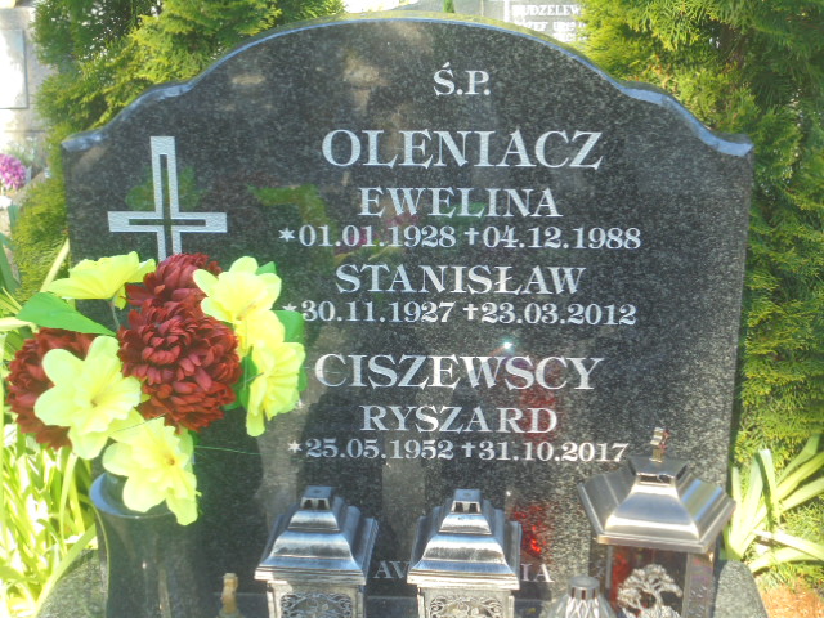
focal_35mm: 56
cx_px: 412
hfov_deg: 34.3
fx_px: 1333
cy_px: 309
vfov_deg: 26.1
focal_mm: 10.1
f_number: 5.2
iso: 100
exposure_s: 1/50
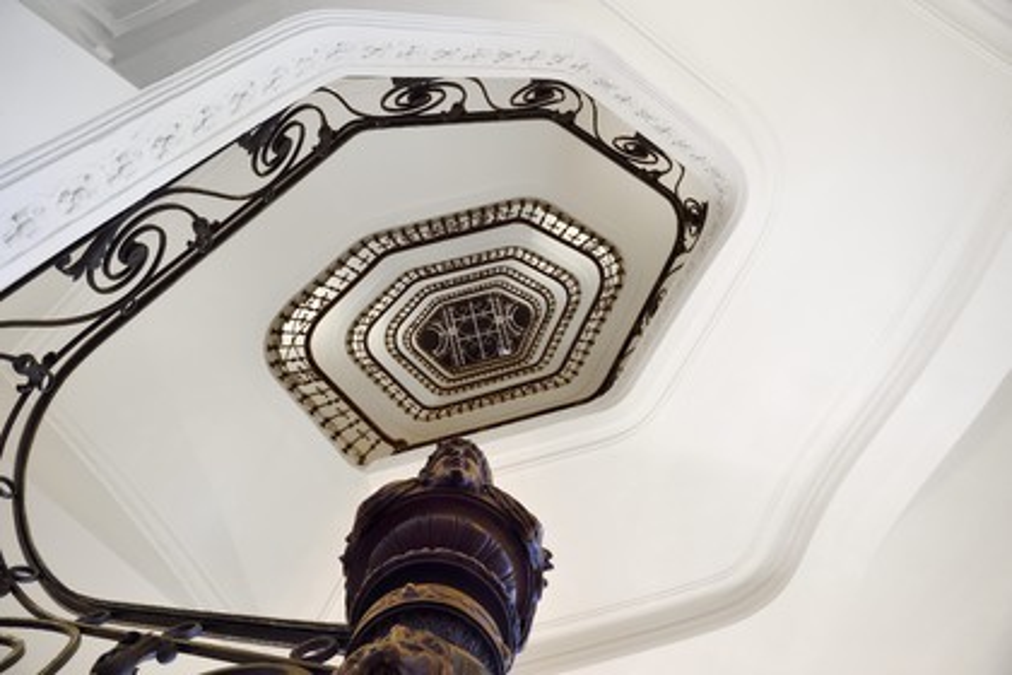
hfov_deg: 73.7
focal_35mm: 24
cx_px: 506
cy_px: 338
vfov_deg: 53.1
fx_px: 675
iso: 200
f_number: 11
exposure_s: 1.3
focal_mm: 24
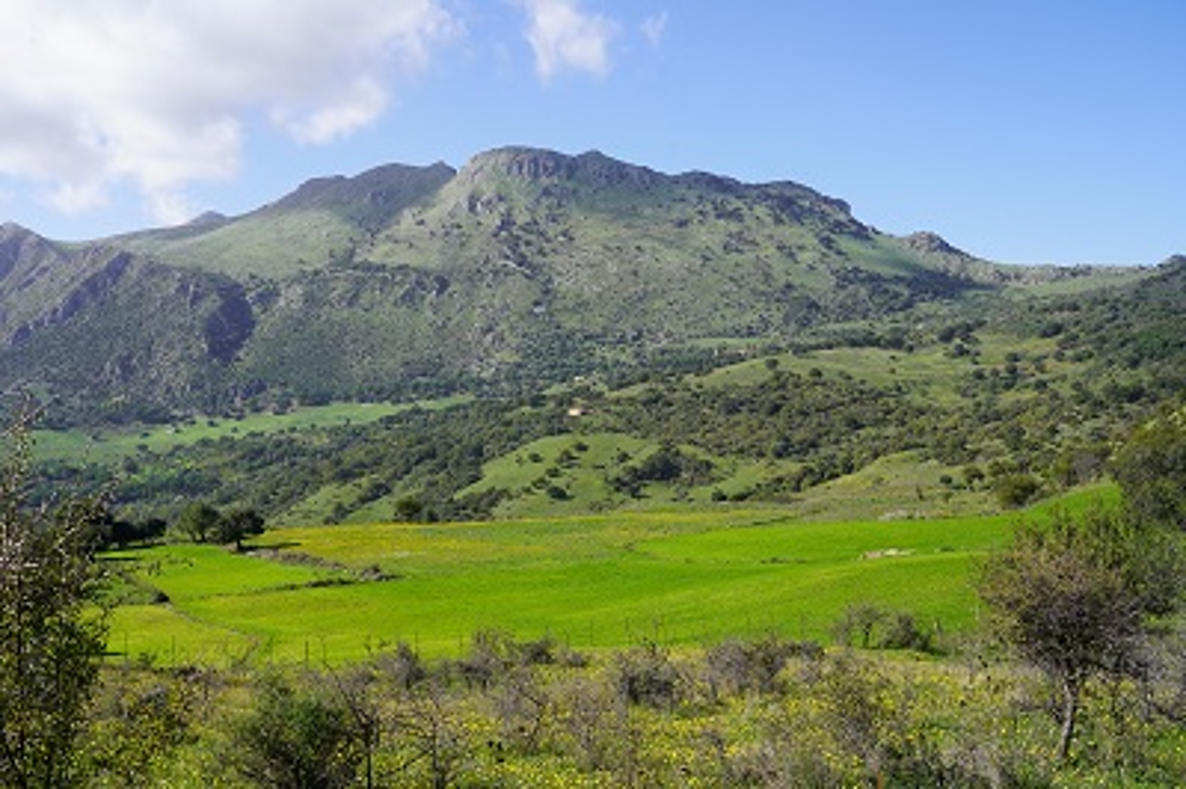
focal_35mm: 35
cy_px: 394
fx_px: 1152
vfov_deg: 37.8
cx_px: 593
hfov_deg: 54.5
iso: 100
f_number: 10
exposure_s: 1/160
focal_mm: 35
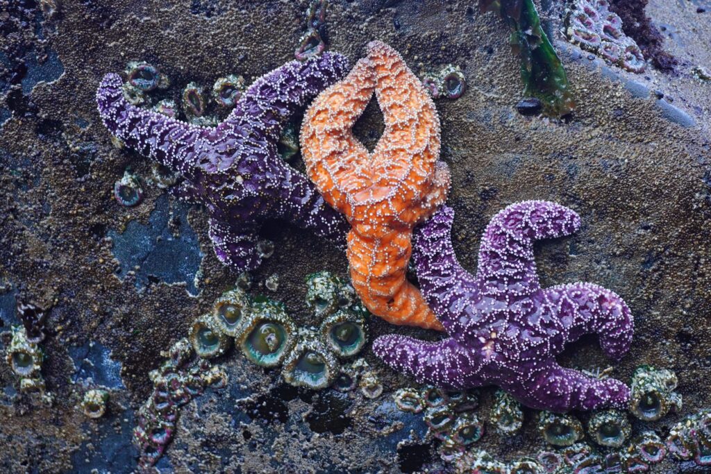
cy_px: 237
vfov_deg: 24.6
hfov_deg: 36.2
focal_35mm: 55
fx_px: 1086
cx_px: 356
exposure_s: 1/125
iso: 400
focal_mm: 37
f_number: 6.3
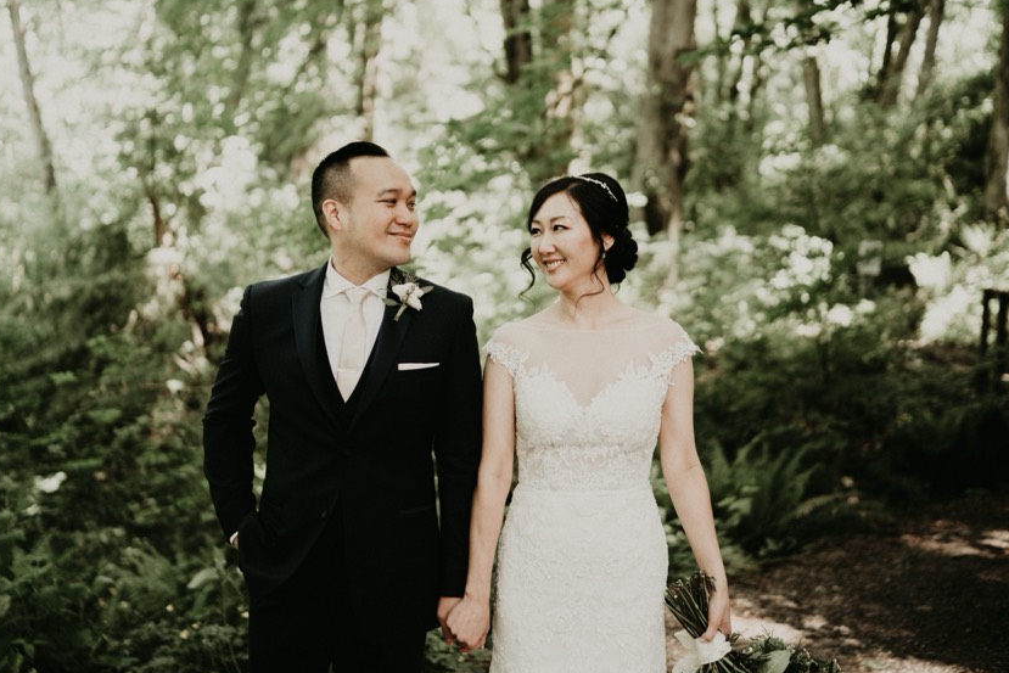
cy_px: 329
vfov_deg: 35.1
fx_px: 1065
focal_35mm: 38
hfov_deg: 50.7
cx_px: 476
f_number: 1.4
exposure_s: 1/200
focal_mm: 35
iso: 250
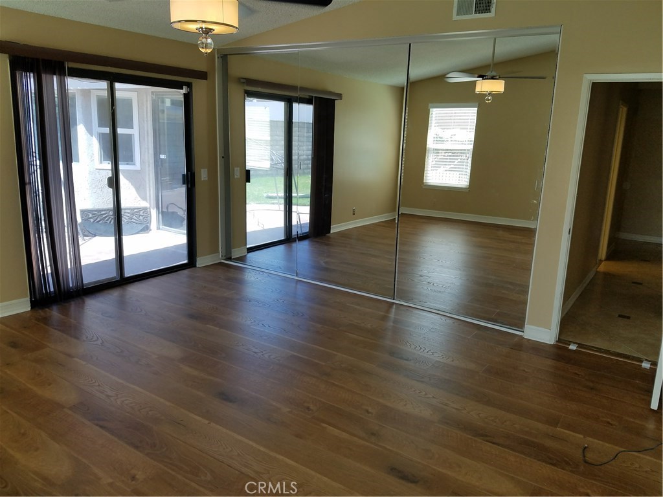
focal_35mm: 26
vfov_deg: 53.1
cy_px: 248
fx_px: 498
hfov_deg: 67.3
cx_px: 332
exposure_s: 1/157
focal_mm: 4.2
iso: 50
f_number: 1.7
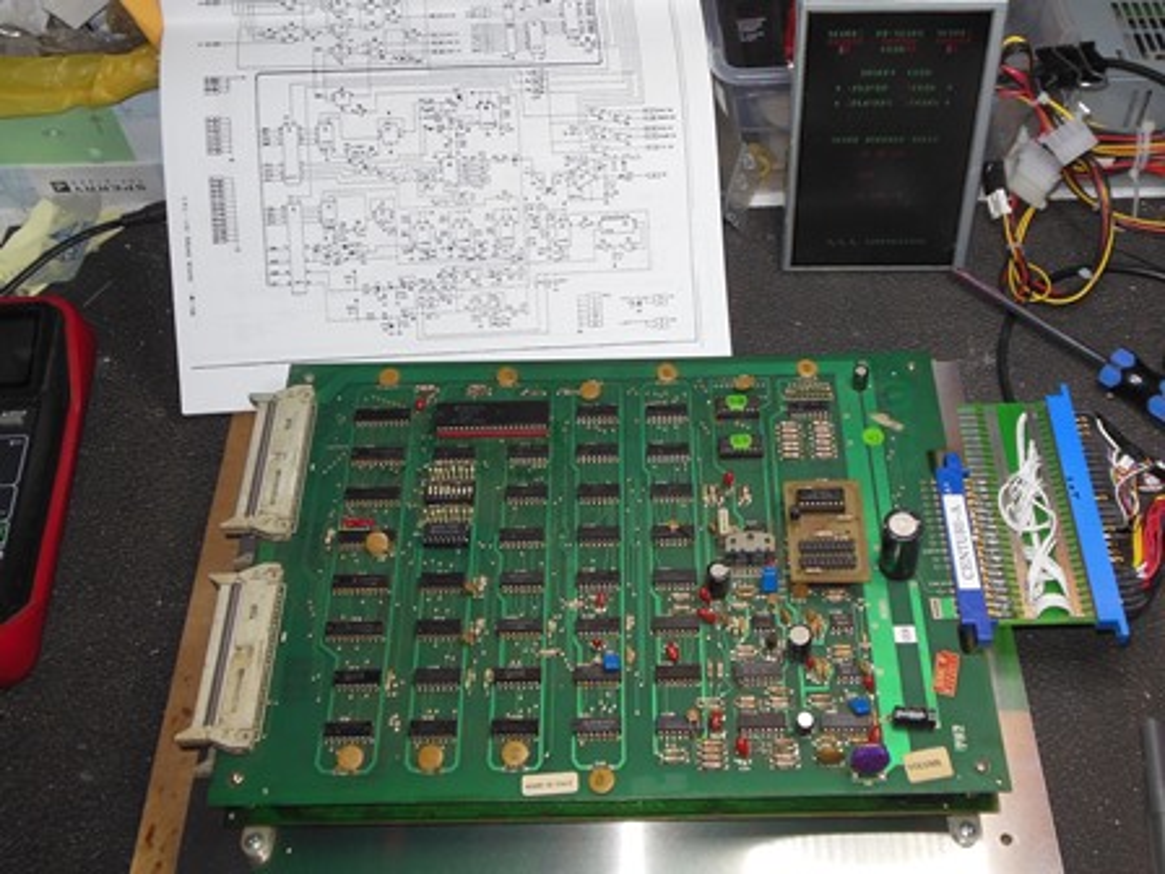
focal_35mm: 29
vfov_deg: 48.2
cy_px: 437
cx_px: 582
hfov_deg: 61.7
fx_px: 976
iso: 125
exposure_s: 1/30
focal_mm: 5.2
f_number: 3.3
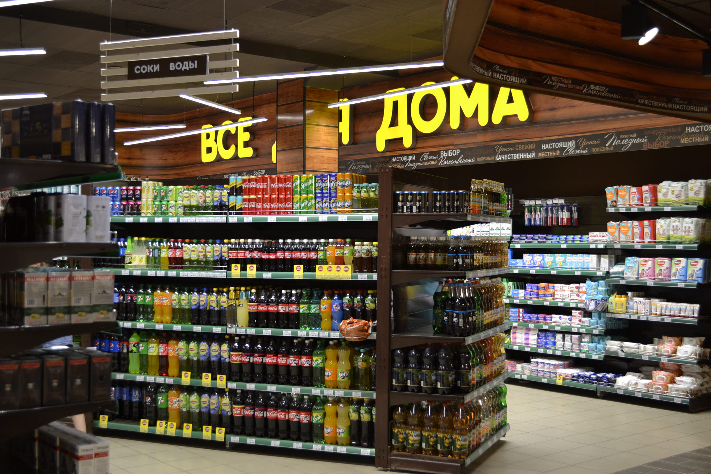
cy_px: 237
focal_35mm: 45
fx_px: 889
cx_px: 356
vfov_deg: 29.9
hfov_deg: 43.6
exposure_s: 1/60
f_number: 4.5
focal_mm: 30
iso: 640
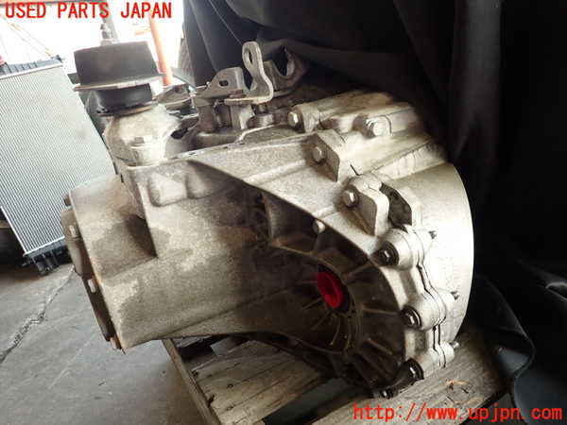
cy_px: 212
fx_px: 409
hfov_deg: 69.4
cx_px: 284
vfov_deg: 54.9
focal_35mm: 25
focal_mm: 4.5
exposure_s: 1/60
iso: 125
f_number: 2
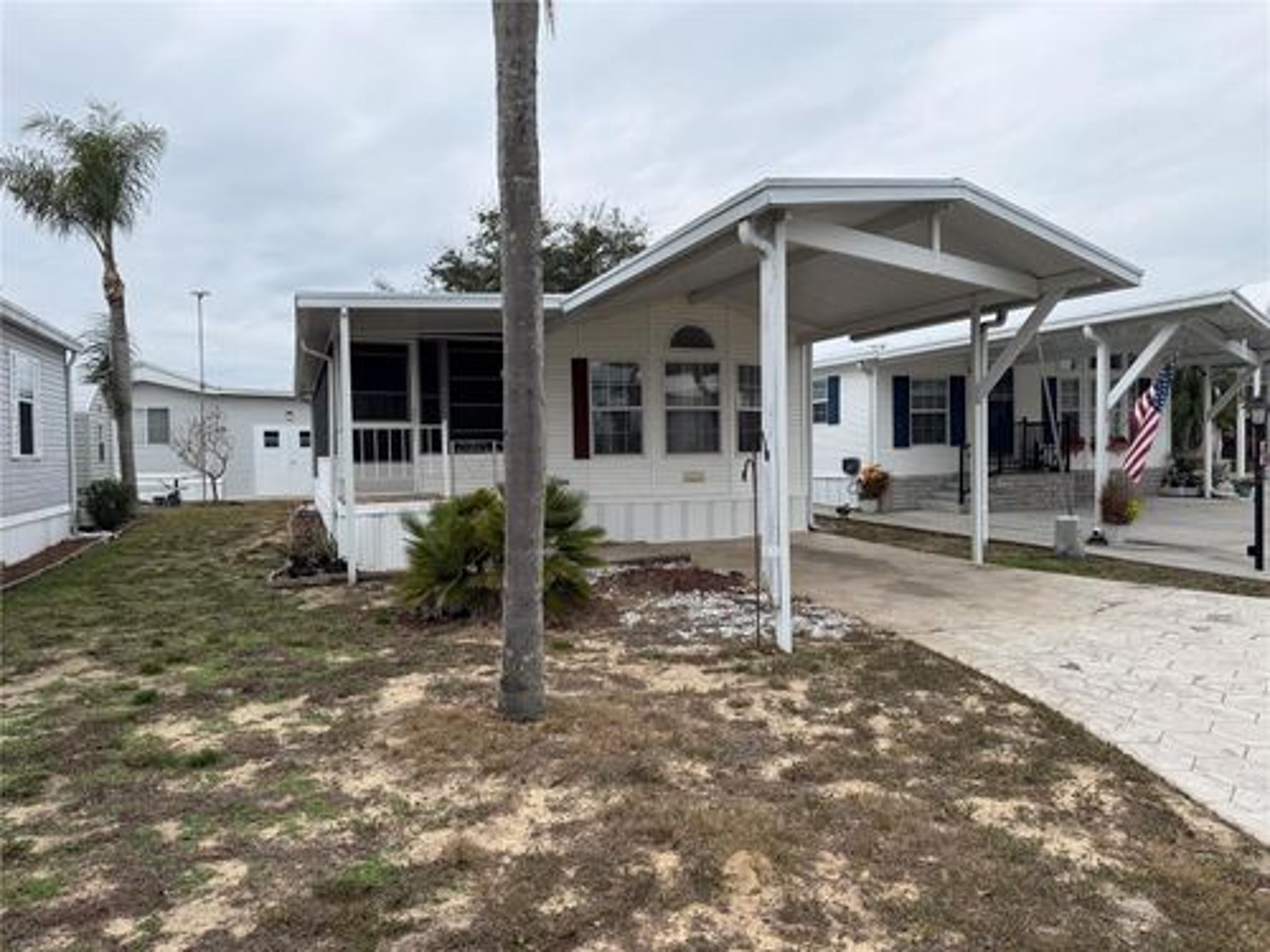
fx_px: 881
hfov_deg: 71.6
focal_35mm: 24
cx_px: 635
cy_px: 476
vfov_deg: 56.8
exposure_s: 1/1464
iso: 80
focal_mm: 6.76
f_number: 1.78
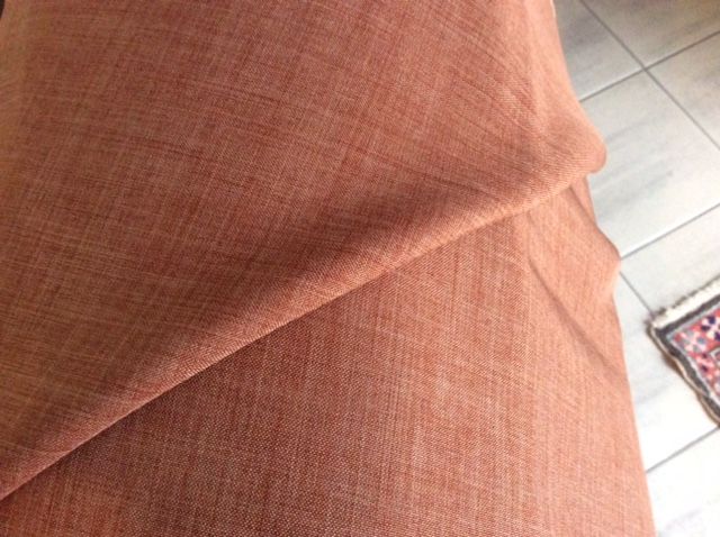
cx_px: 360
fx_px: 665
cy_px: 268
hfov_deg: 56.9
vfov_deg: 44.1
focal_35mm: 32
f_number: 2.4
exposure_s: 1/17
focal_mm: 3.3
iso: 400
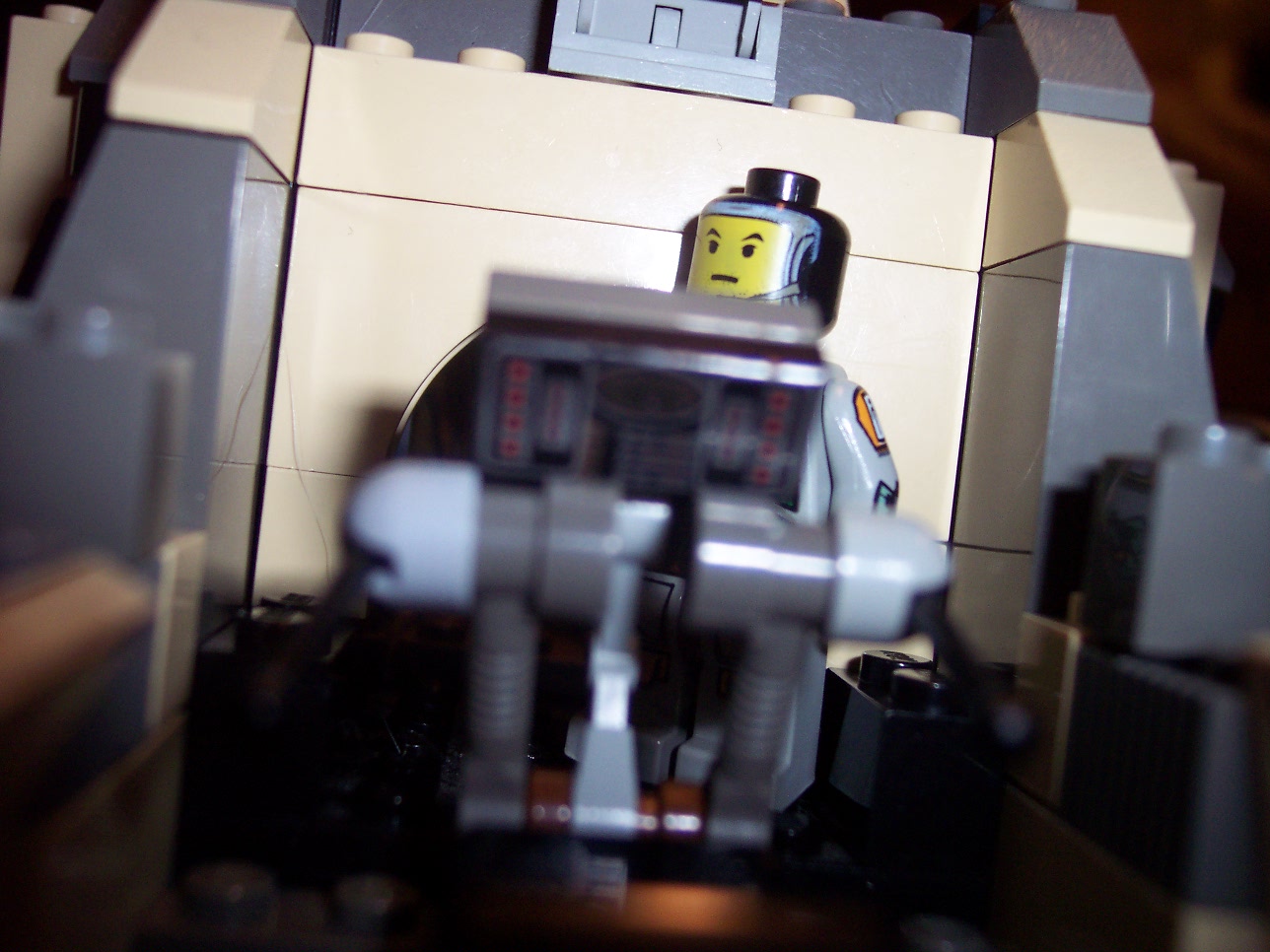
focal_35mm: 38
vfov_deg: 37.7
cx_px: 635
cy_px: 476
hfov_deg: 49.0
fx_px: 1394
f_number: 2.8
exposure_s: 1/30
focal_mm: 8
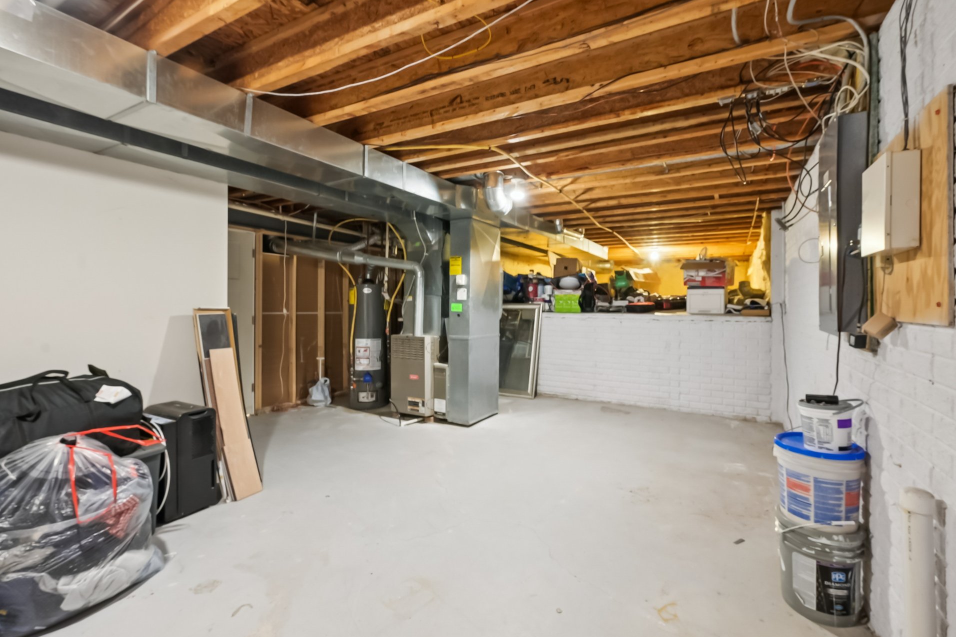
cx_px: 504
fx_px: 398
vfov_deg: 77.3
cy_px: 313
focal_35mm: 15
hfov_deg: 100.3
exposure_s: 1/2.5
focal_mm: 14
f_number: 8
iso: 500
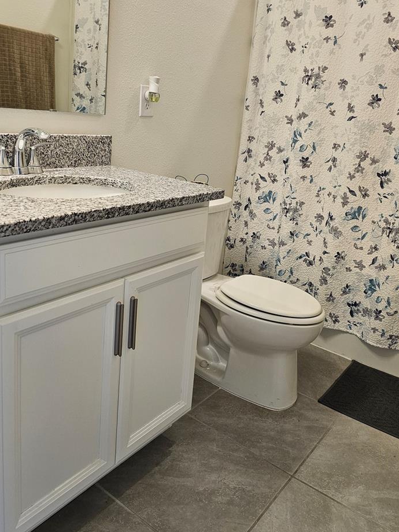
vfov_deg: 59.5
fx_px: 461
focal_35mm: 30
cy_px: 216
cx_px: 213
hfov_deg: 46.8
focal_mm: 6.3
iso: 160
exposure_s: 1/120
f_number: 1.7
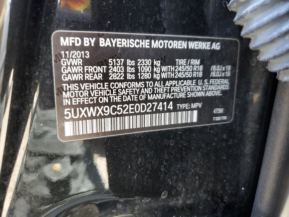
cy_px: 108
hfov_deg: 67.3
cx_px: 144
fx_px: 217
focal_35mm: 26
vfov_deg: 53.1
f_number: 1.5
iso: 60
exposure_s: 1/60.2
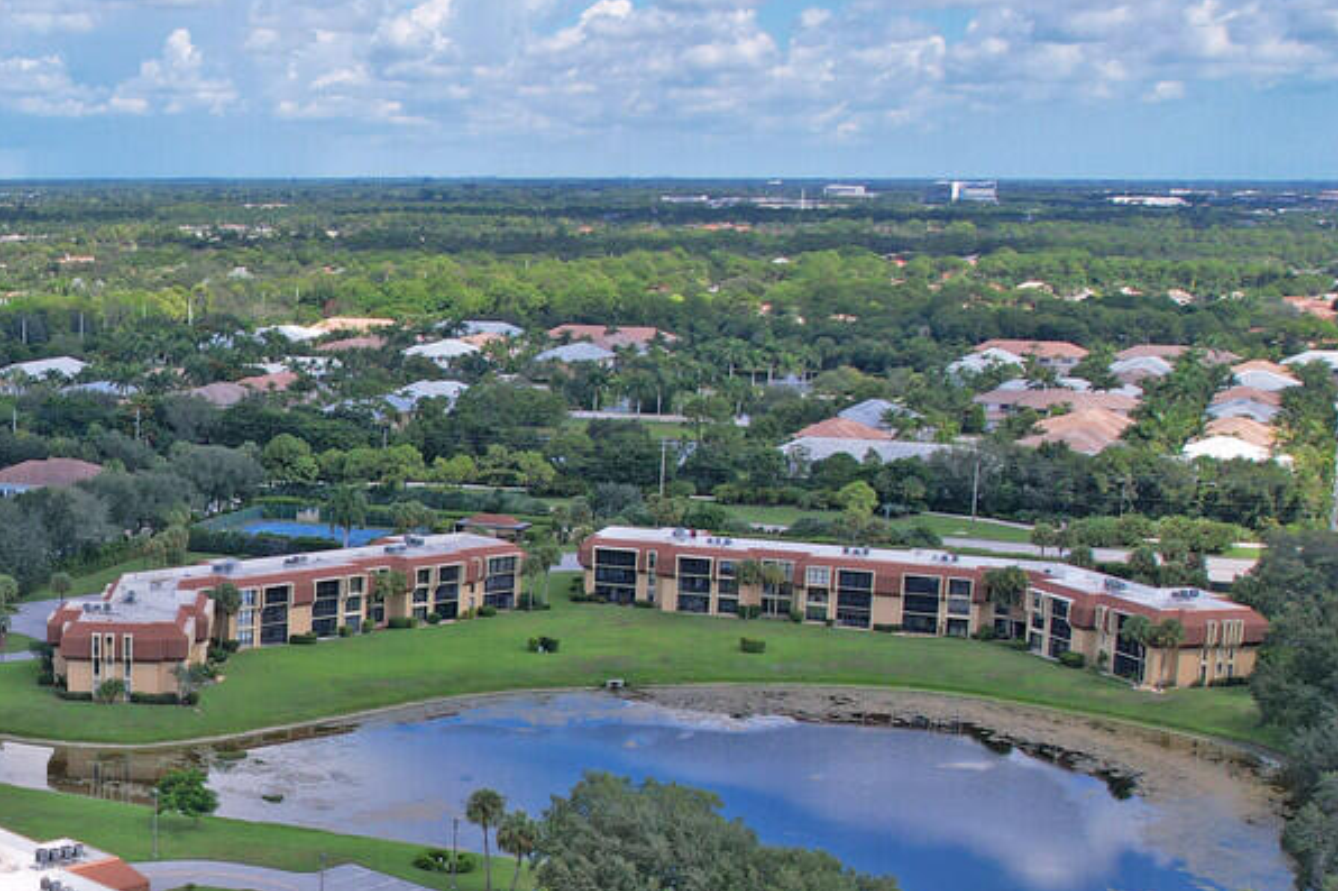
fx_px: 2192
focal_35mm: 59
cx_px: -44
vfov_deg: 22.8
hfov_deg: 31.1
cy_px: 649
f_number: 2.8
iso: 120
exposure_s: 1/2000
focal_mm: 8.38
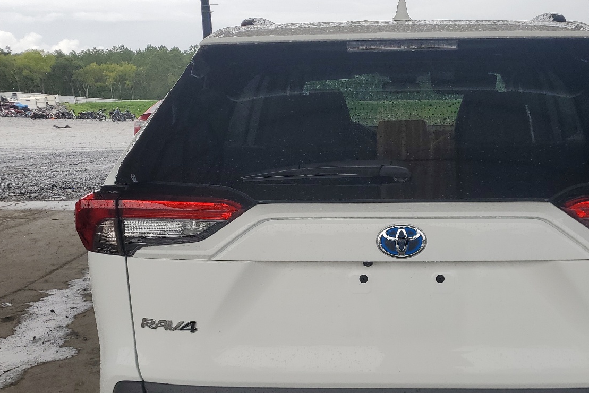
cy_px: 270
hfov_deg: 48.7
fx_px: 638
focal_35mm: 39
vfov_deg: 33.8
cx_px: 392
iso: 50
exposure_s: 1/2000
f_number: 1.5
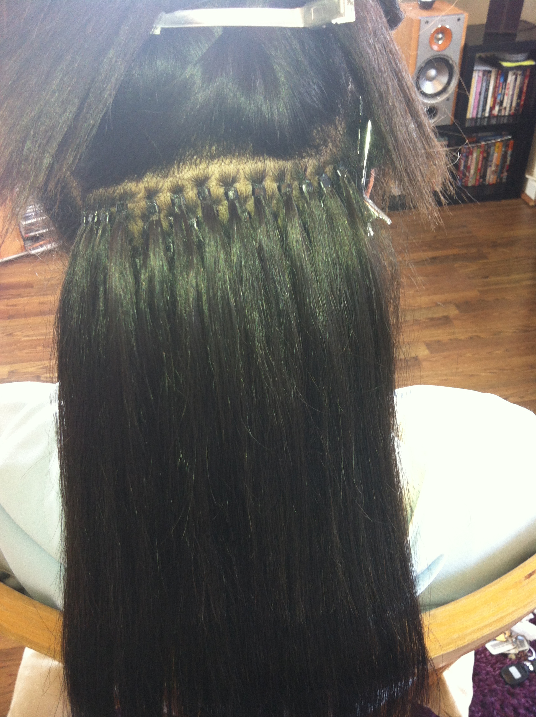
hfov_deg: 40.6
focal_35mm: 35
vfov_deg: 52.7
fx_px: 725
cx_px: 268
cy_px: 358
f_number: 2.8
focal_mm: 3.85
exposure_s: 1/15
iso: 80
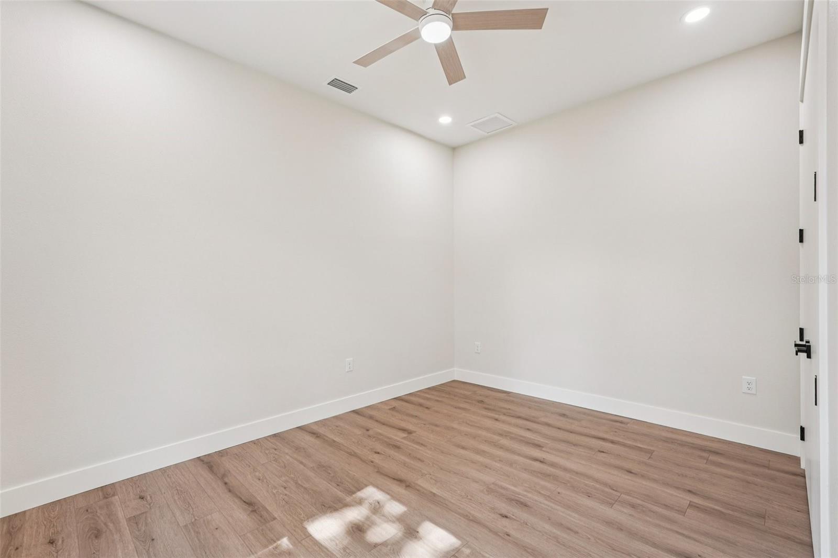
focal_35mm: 16
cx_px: 419
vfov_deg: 73.7
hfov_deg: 96.7
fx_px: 372
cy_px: 279
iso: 400
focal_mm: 16
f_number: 8
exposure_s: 1/25
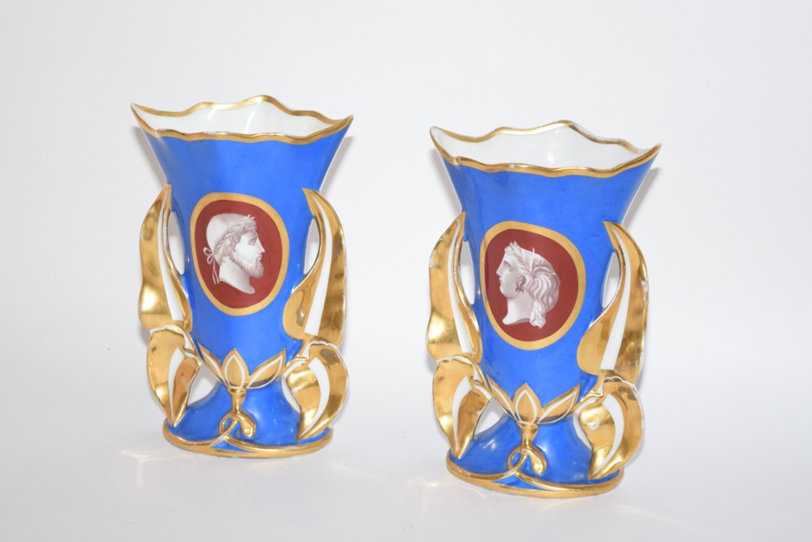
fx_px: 1861
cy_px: 271
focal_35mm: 82
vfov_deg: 16.6
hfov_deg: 24.6
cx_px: 406
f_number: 5.6
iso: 1100
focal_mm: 55
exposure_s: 1/60
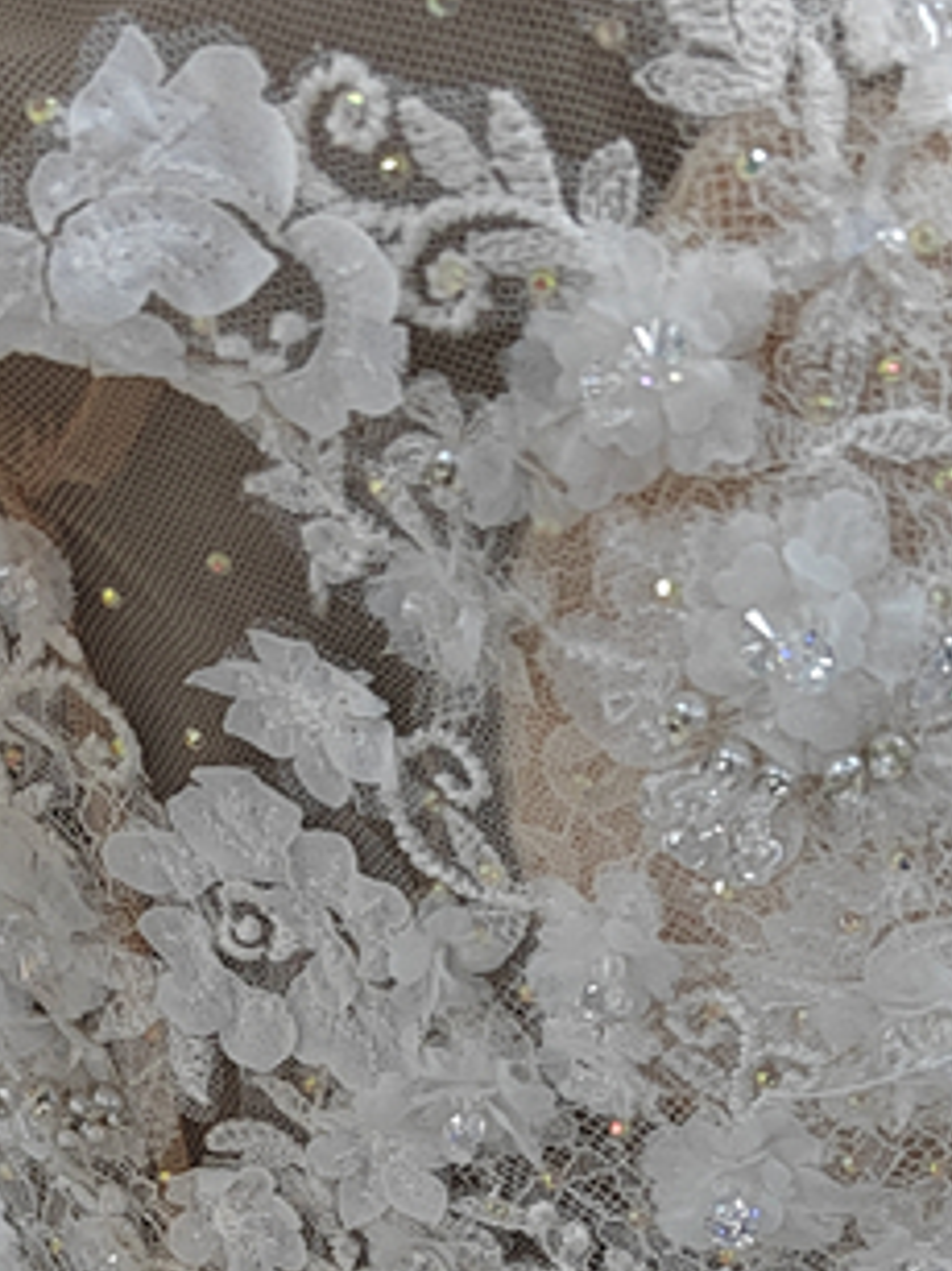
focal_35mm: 75
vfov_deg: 24.9
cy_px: 1250
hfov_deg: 19.6
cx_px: 389
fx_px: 2752
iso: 1119
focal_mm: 5.52
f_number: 1.9
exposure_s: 1/100
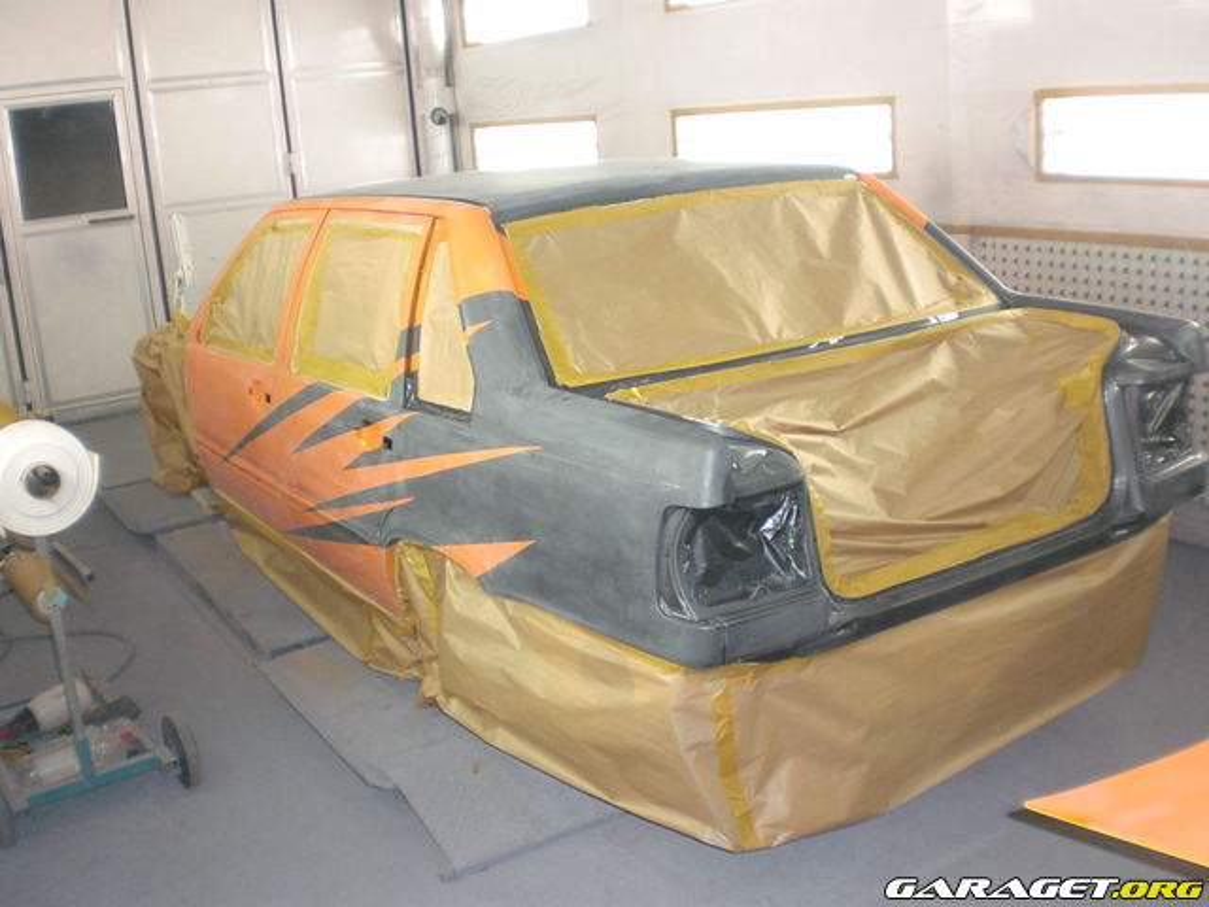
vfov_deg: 39.7
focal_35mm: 36
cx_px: 604
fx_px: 1257
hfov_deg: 51.4
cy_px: 454
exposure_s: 1/80
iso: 200
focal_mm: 6.3
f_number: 3.1
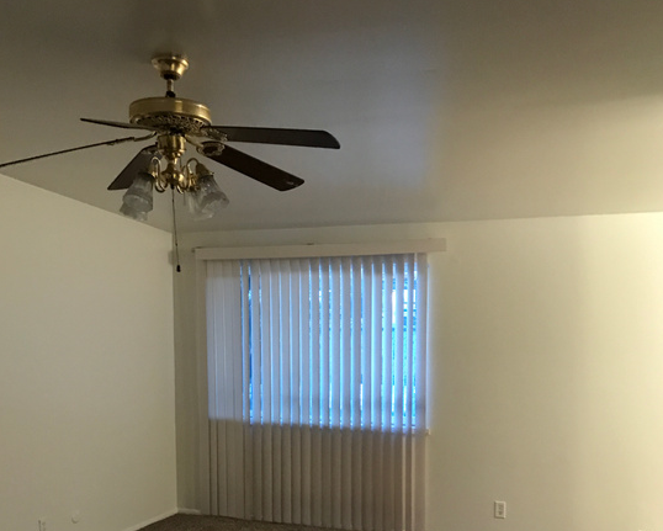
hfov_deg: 46.8
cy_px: 405
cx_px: 332
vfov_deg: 37.2
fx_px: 766
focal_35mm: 39
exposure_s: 1/15
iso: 100
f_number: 1.8
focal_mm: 3.99
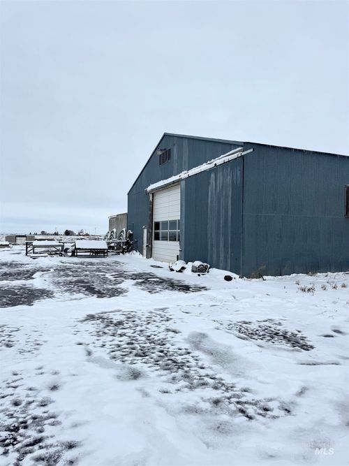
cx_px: 174
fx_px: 323
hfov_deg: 56.8
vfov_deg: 71.6
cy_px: 233
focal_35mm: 24
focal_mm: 6.76
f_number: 1.78
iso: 64
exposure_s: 1/12346
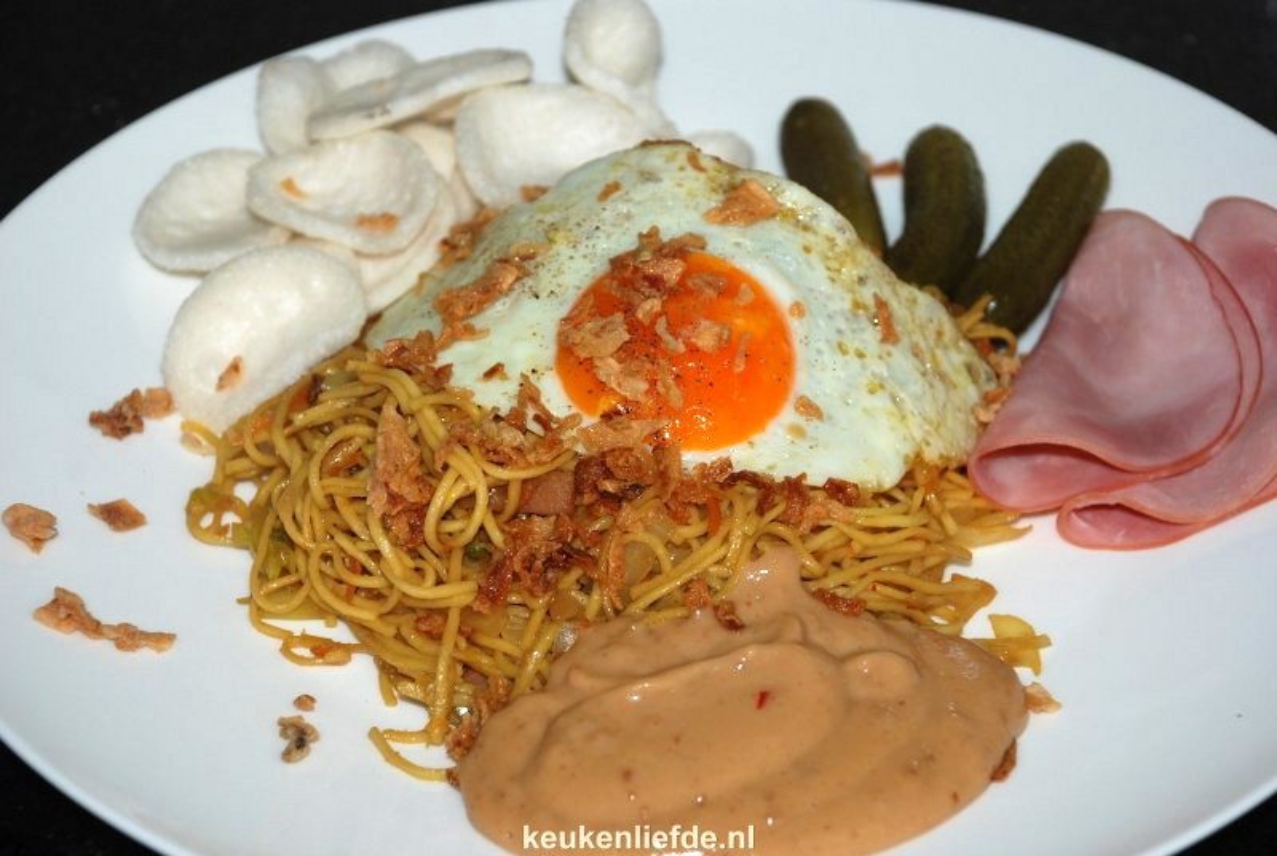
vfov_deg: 13.1
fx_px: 3730
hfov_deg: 19.4
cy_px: 428
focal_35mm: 105
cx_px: 638
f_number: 5.6
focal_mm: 70
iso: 160
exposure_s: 1/60
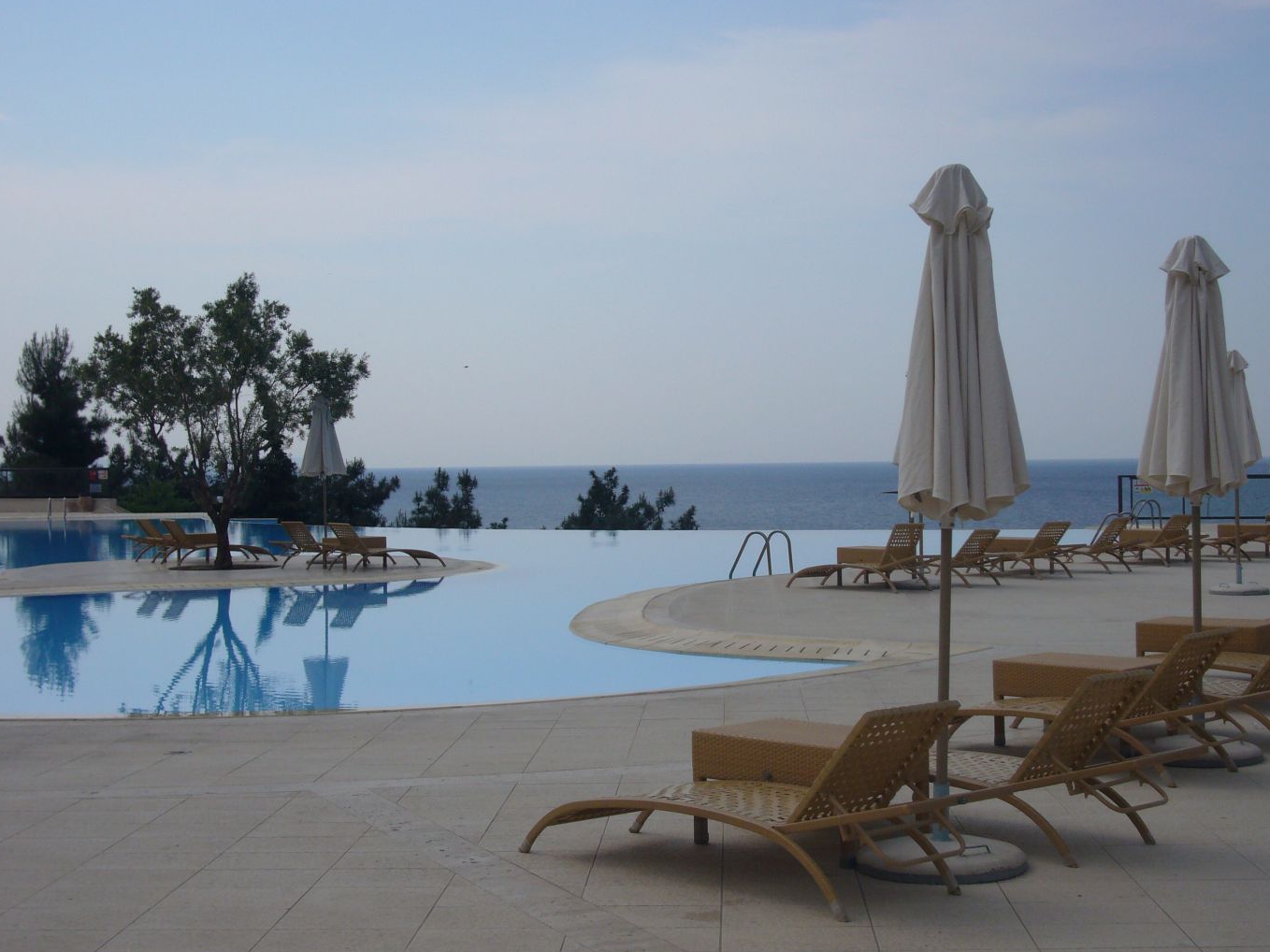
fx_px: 2054
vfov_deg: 26.1
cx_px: 650
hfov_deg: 34.4
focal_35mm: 56
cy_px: 486
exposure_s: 1/400
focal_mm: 8.8
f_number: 8
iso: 80
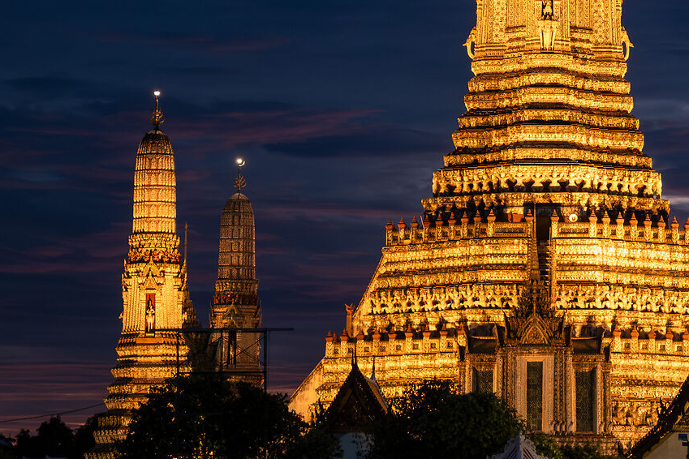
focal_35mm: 212
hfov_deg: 9.7
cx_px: 647
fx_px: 4057
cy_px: 161
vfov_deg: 6.5
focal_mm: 50
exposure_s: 1/9
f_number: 4.8
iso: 400
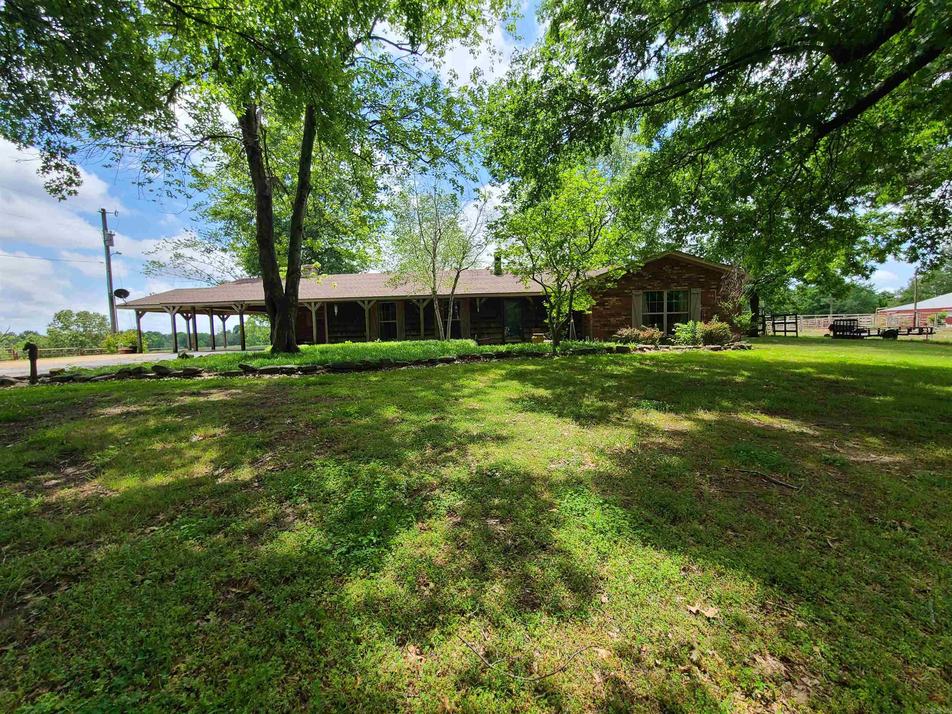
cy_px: 357
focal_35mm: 13
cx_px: 476
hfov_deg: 106.2
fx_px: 358
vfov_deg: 89.9
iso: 50
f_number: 2.2
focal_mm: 2.2
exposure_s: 1/978
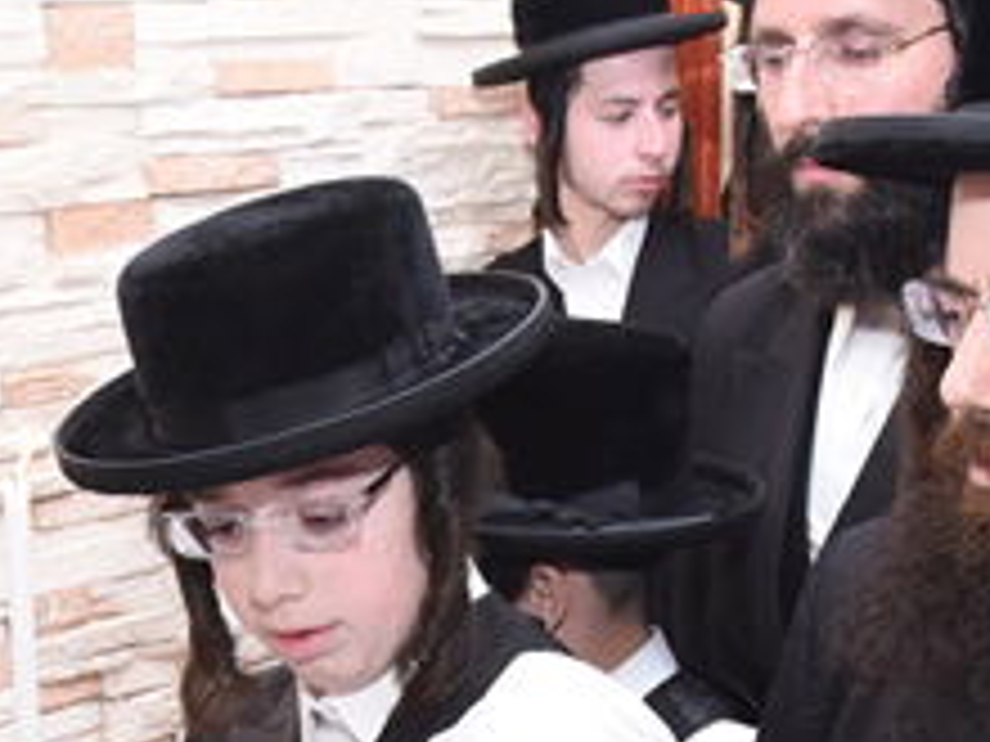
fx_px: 2174
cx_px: 387
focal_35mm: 76
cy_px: 866
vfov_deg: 18.5
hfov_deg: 25.6
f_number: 7.1
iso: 1250
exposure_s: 1/160
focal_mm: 17
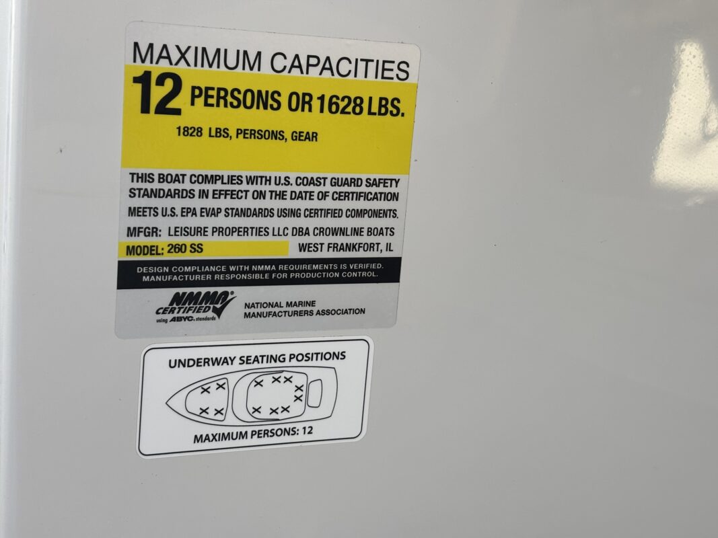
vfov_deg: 28.0
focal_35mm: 52
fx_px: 1078
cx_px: 359
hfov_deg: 36.8
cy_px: 269
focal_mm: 5.96
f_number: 1.6
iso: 32
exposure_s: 1/280
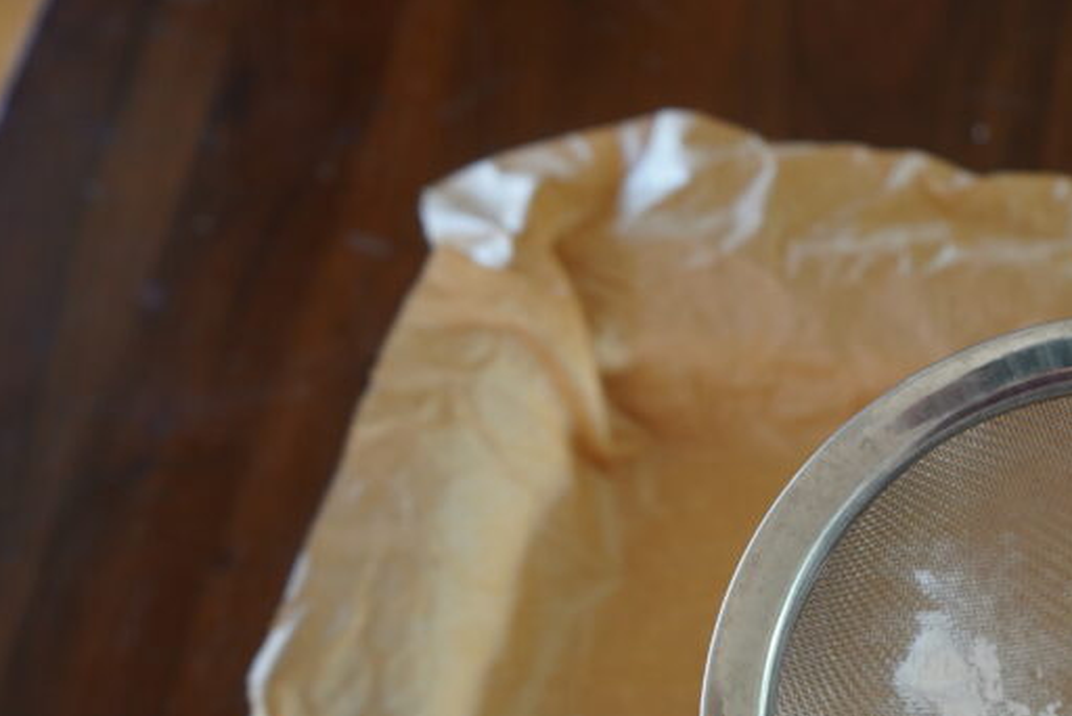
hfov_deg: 33.4
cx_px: 997
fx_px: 1668
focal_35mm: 56
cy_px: 625
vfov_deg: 23.7
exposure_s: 1/60
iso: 1250
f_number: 4
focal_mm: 28
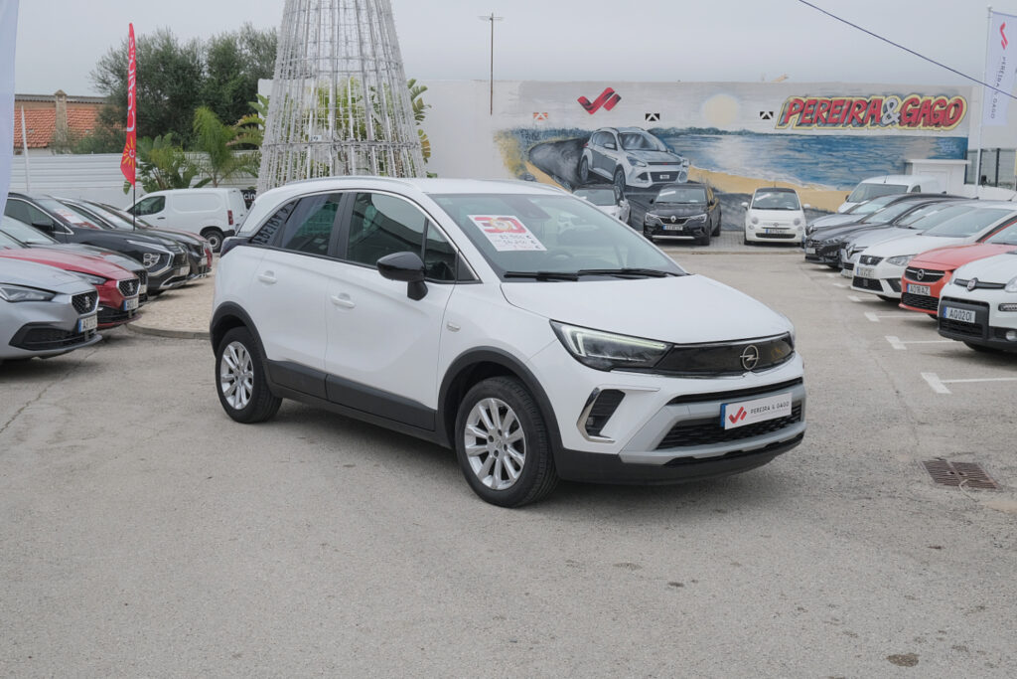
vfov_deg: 33.4
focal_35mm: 40
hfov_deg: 48.5
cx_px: 508
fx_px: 1130
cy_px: 340
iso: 400
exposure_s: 1/250
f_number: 9
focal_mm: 26.4
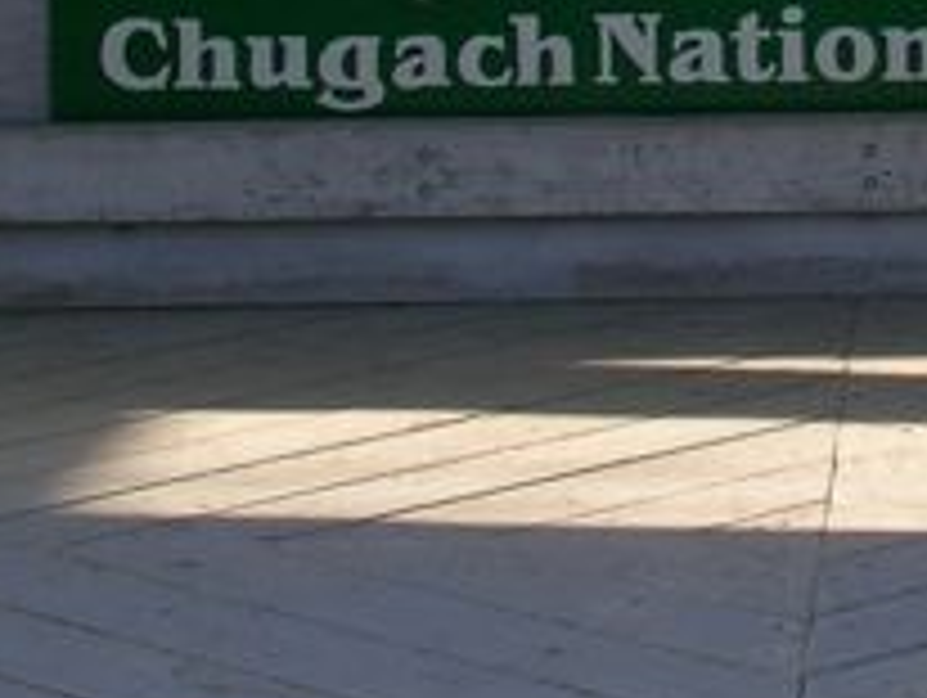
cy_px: -540
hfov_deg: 9.3
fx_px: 5550
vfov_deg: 7.0
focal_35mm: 207
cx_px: 1298
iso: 50
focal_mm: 10.3
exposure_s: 1/103
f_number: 4.8
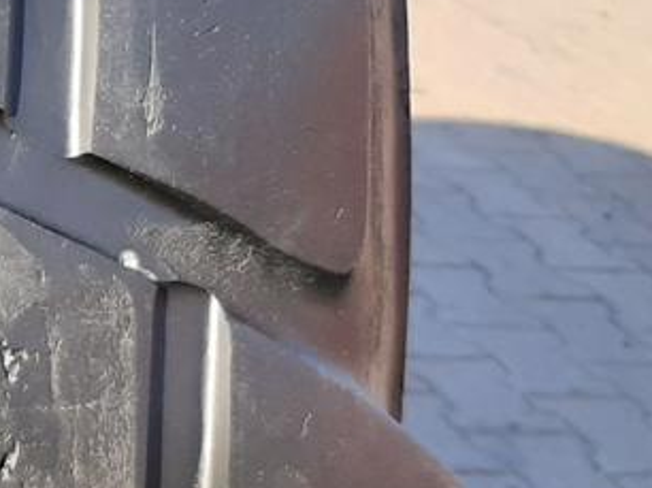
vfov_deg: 14.5
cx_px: -381
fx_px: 1920
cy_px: 311
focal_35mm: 102
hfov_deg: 17.1
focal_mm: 3.93
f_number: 1.7
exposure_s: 1/724
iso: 40
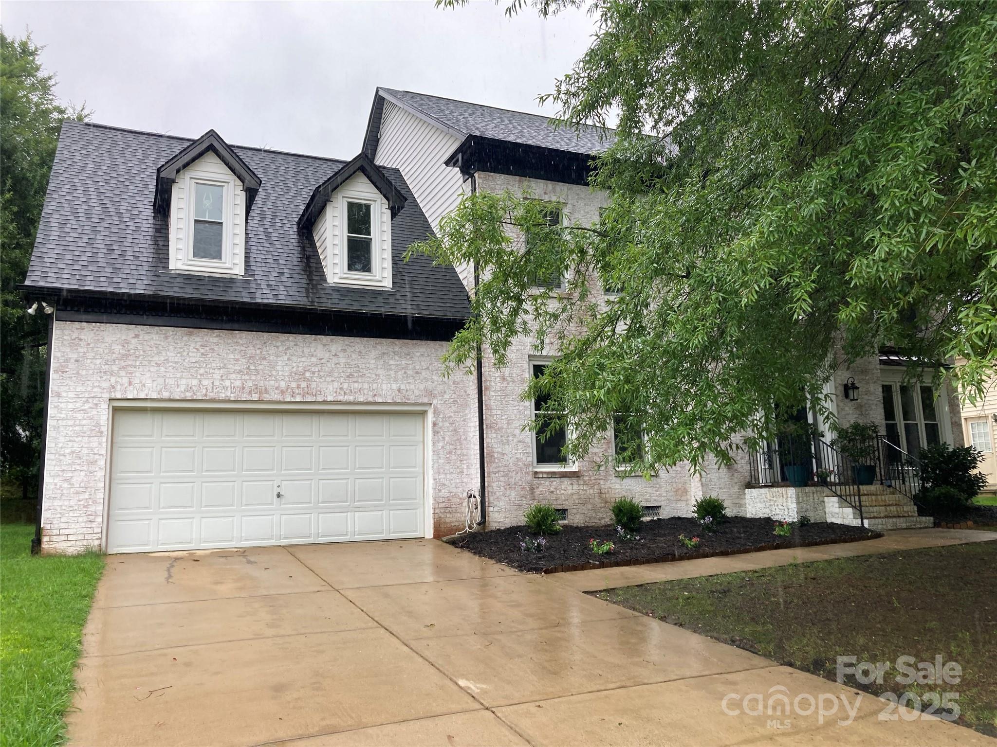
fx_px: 806
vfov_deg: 49.7
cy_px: 374
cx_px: 498
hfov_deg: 63.4
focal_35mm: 28
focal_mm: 3.99
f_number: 1.8
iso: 32
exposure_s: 1/121
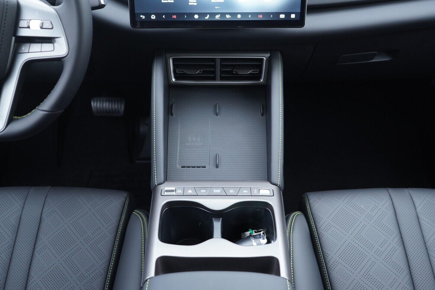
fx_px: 435
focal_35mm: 36
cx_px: 218
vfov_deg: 36.9
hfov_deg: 53.1
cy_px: 145
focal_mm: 24
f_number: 2.8
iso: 500
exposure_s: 1/40
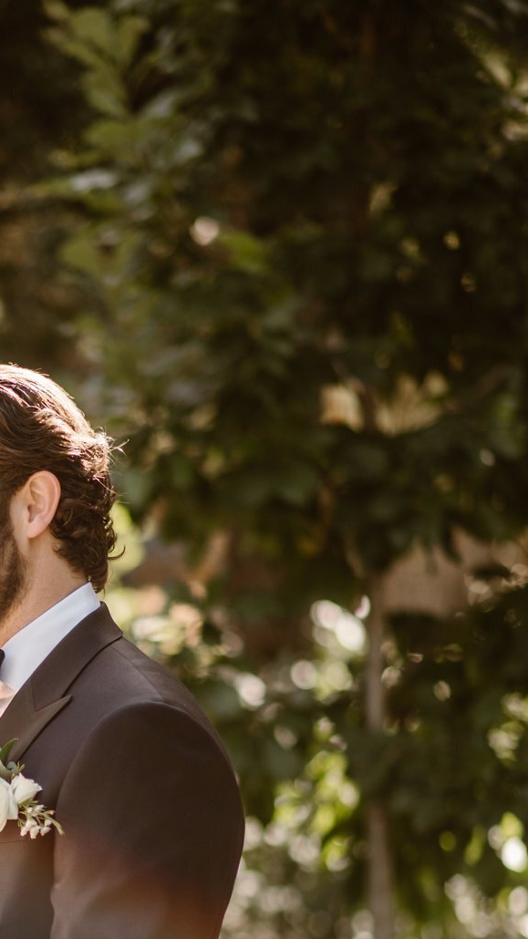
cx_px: -77
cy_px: 870
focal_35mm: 177
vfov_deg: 12.1
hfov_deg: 6.8
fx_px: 4408
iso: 160
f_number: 2
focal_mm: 85
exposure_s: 1/1000
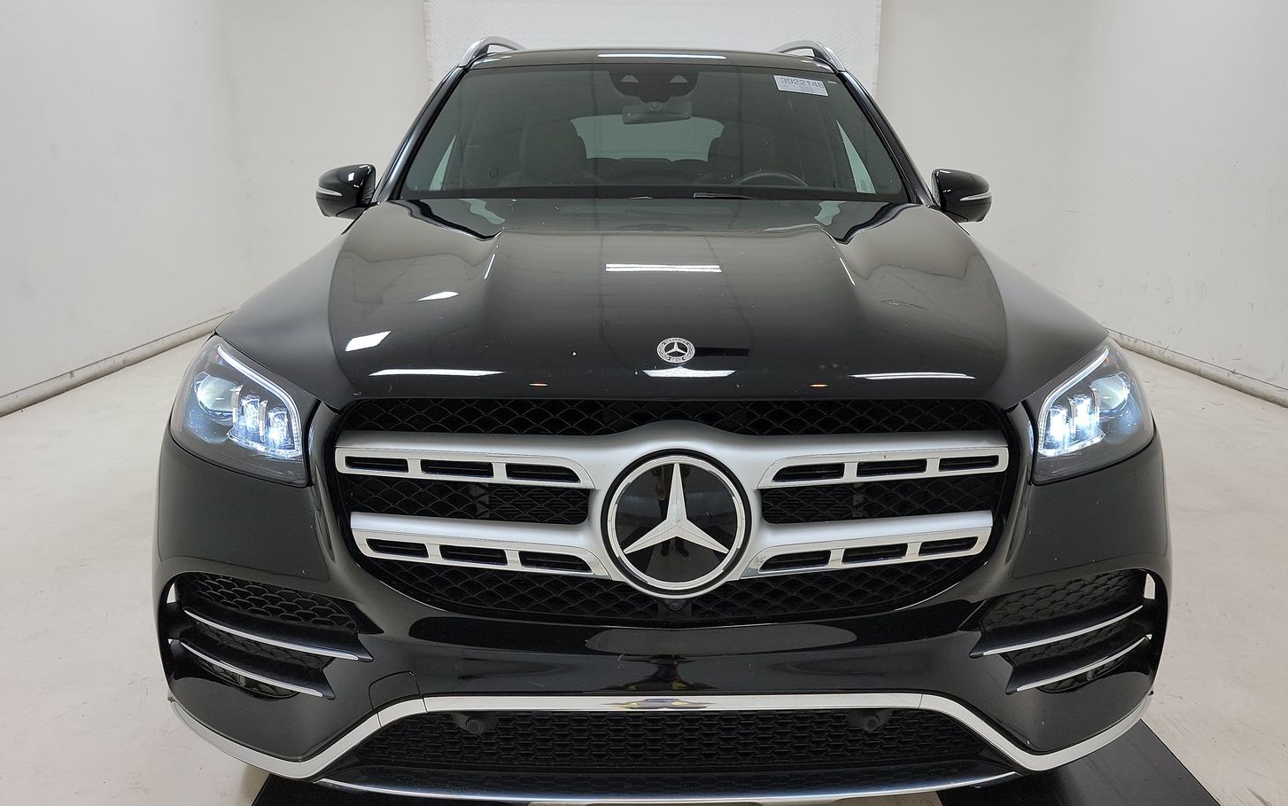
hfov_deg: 66.4
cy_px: 372
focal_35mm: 28
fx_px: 983
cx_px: 664
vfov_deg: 44.5
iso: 69
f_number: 1.8
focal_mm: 6.7
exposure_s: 1/119
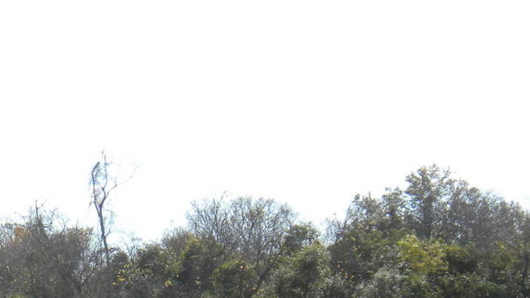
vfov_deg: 5.1
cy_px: 486
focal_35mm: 234
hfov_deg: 9.1
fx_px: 3288
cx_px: -98
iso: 100
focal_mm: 15
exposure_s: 1/440
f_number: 5.1
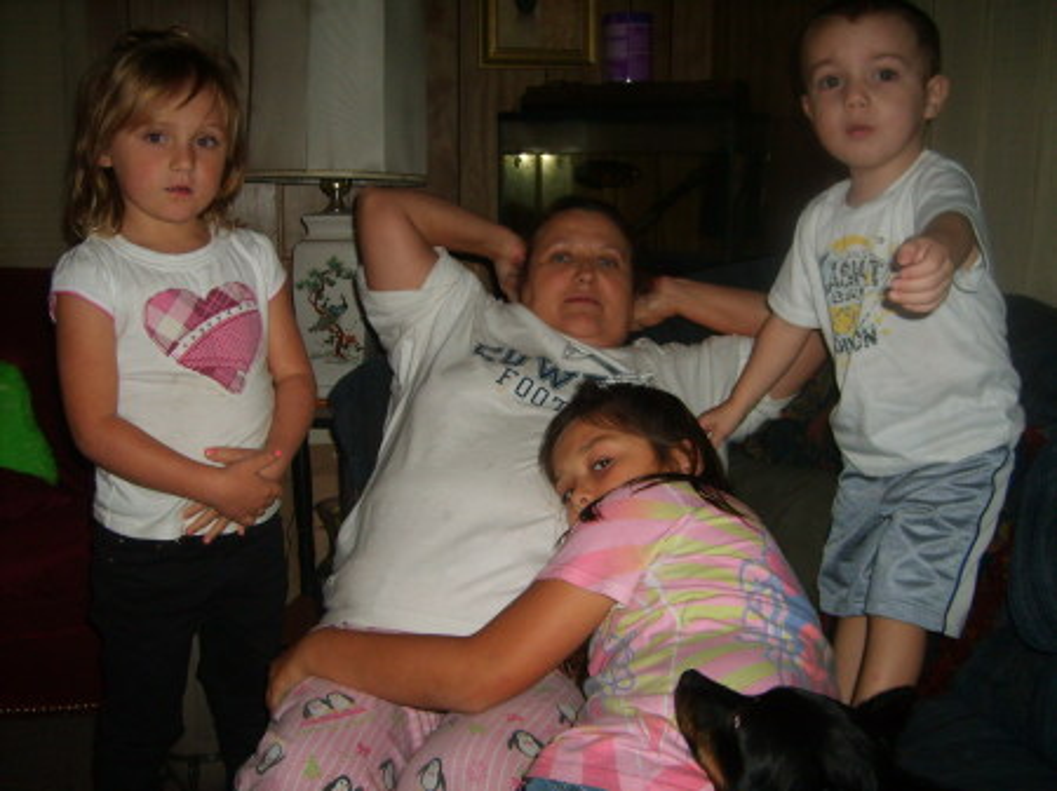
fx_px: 1068
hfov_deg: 52.7
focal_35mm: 35
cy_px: 396
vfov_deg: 40.7
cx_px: 528
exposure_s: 1/45
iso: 100
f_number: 2.8
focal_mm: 5.8
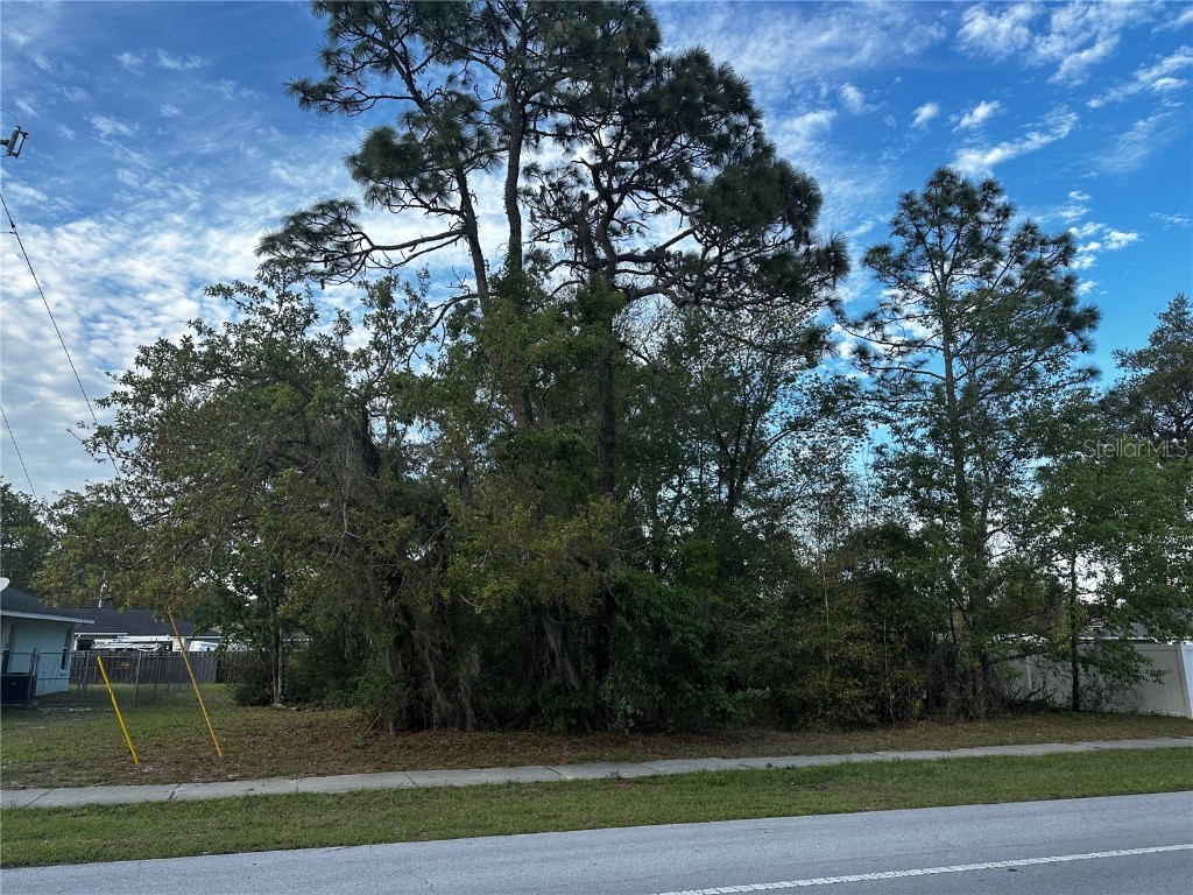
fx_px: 827
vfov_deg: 56.8
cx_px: 596
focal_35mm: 24
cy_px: 448
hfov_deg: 71.6
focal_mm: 6.86
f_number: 1.78
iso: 80
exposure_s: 1/1212
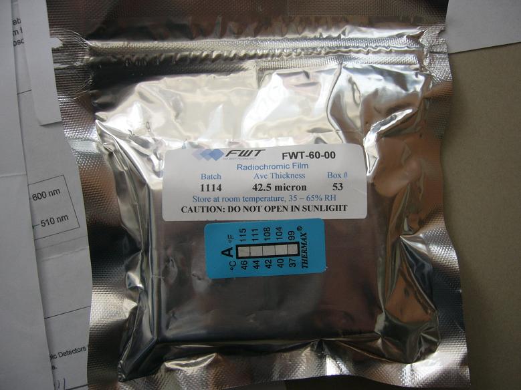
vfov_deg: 40.7
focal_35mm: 35
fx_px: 527
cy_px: 195
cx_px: 260
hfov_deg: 52.6
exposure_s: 1/60
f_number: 2.8
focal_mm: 5.8
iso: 100
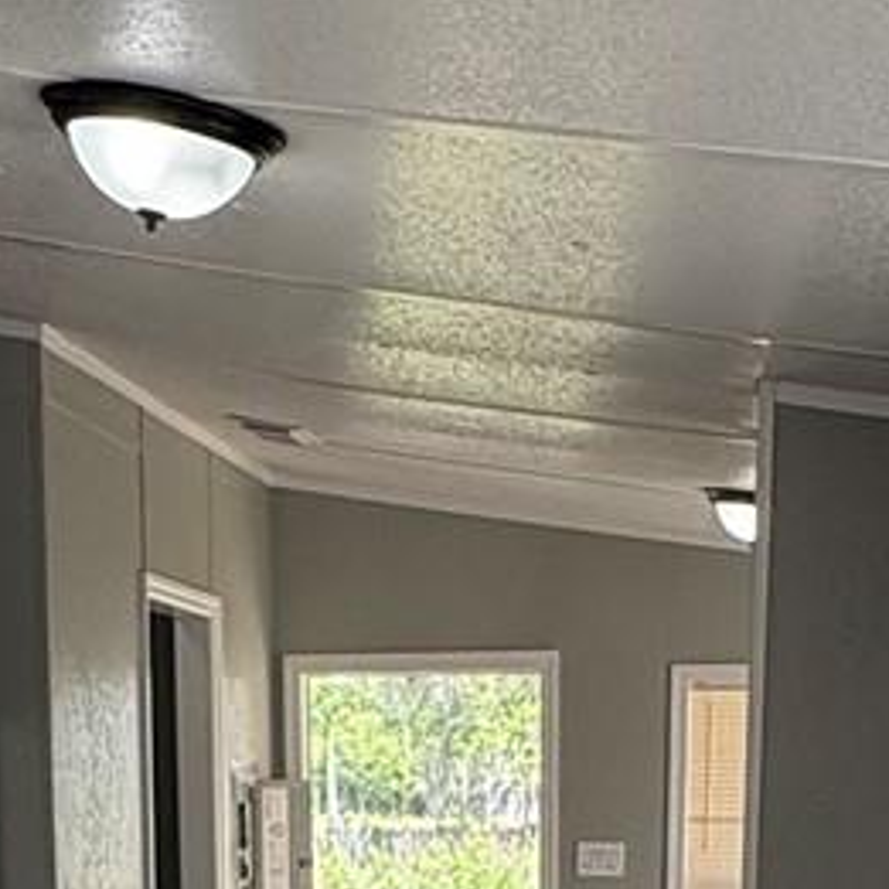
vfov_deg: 20.4
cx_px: 399
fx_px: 2208
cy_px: 1223
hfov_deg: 22.8
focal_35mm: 76
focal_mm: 2.22
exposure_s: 1/135
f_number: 2.2
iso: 64
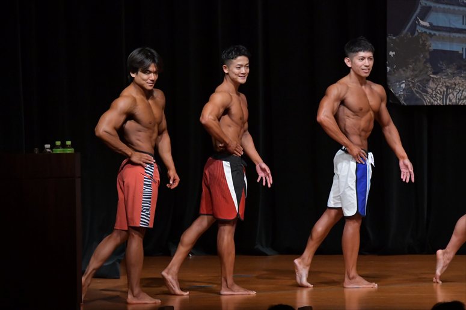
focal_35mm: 285
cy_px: 155
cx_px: 233
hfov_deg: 7.2
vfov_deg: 4.8
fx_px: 3687
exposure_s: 1/400
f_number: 5.6
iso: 5000
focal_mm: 190
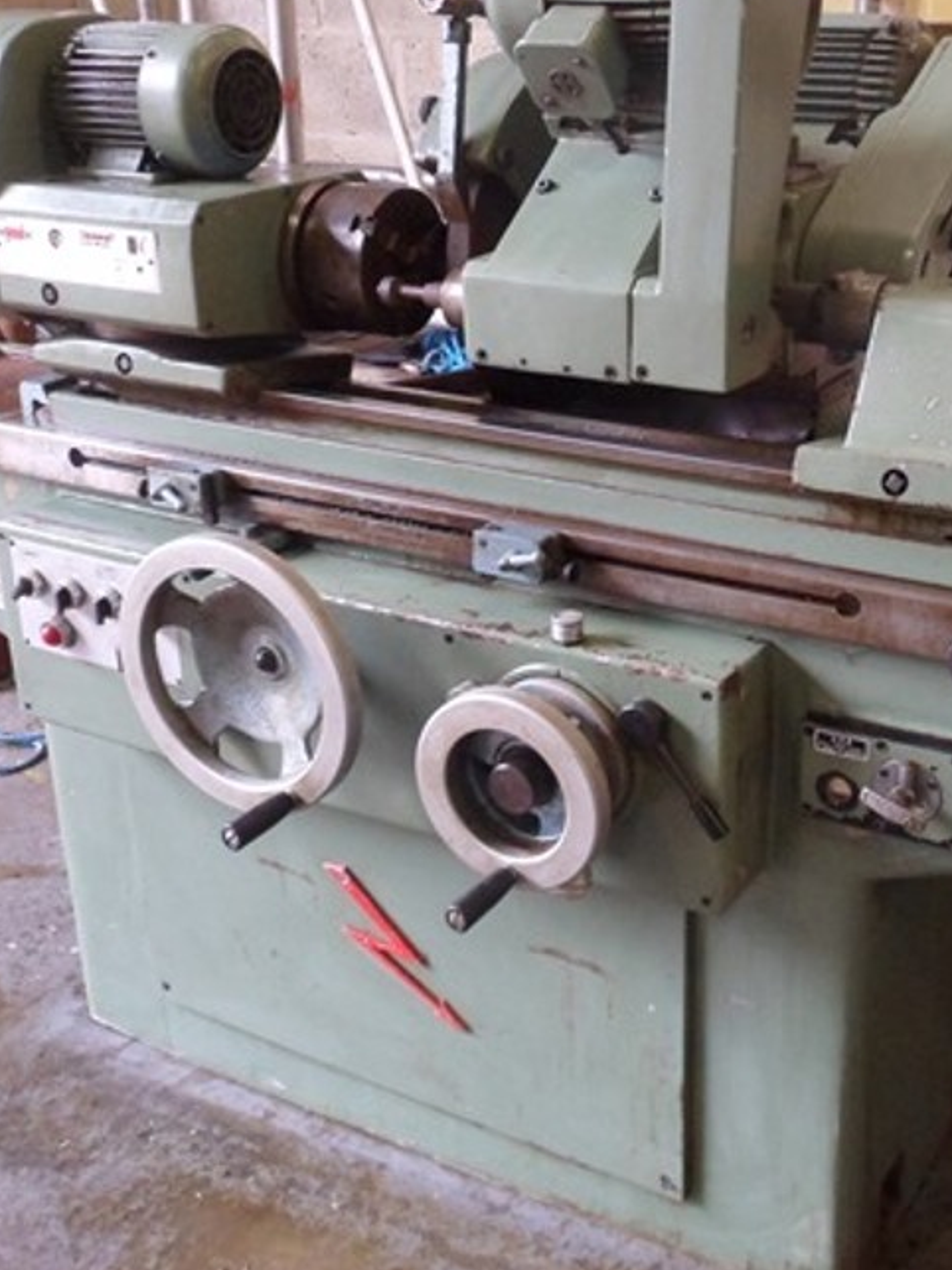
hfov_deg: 33.2
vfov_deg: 43.8
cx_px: 656
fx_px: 1577
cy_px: 575
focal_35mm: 43
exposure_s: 1/30
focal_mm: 4.9
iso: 400
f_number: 3.3
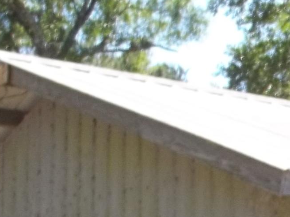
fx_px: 1265
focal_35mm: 151
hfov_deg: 12.2
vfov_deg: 9.5
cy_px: 338
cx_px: 494
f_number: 3.3
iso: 64
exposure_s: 1/200
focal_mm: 5.9
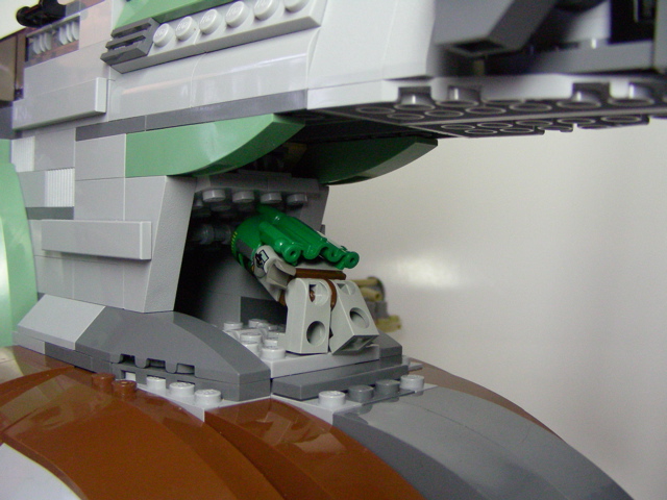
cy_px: 250
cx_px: 334
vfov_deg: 37.7
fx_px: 732
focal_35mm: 38
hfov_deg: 49.0
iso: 400
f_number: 3.5
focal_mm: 6.3
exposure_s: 1/67.6
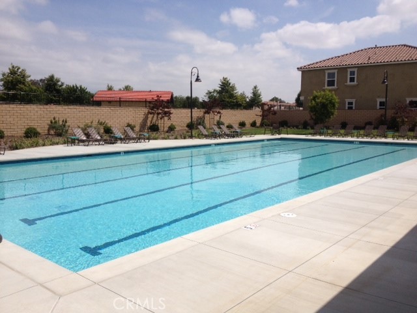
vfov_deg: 40.7
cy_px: 156
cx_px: 208
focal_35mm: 35
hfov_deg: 52.6
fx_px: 422
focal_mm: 4.28
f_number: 2.4
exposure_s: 1/3690
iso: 50
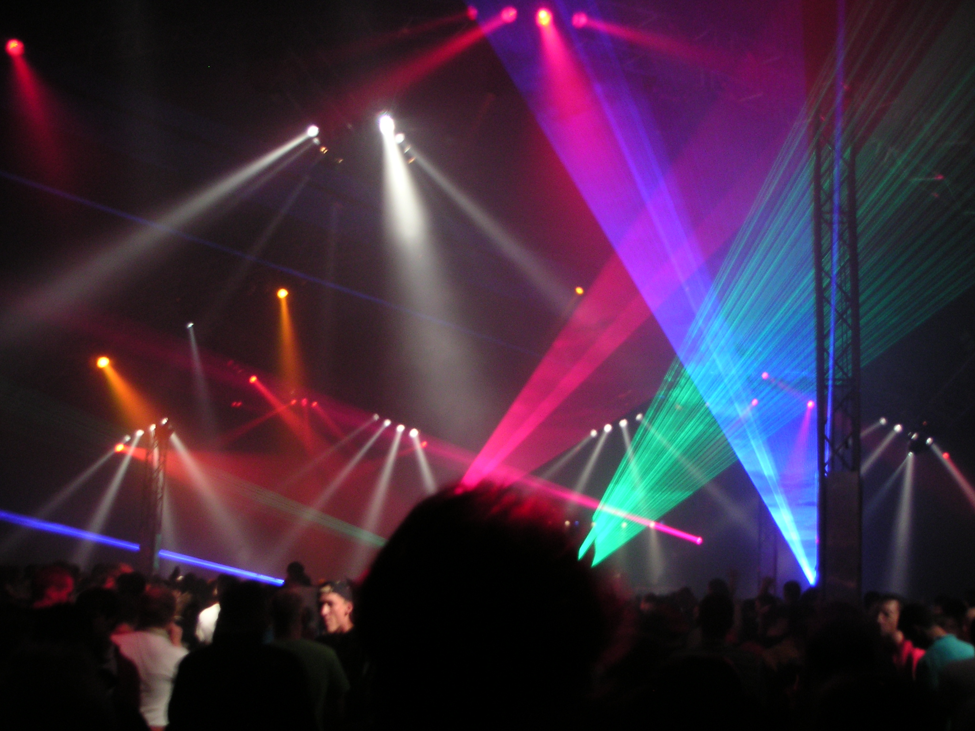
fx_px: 1127
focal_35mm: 40
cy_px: 366
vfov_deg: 36.0
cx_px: 488
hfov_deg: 46.8
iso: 100
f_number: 2.8
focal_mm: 6.3
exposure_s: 1/6
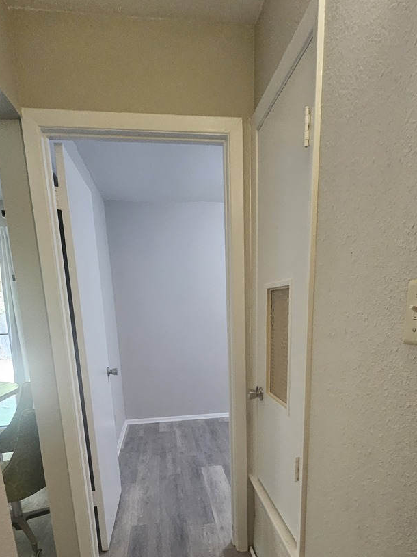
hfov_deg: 58.8
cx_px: 217
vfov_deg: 69.7
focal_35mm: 23
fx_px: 370
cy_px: 409
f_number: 2.2
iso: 400
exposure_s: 1/60
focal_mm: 1.74
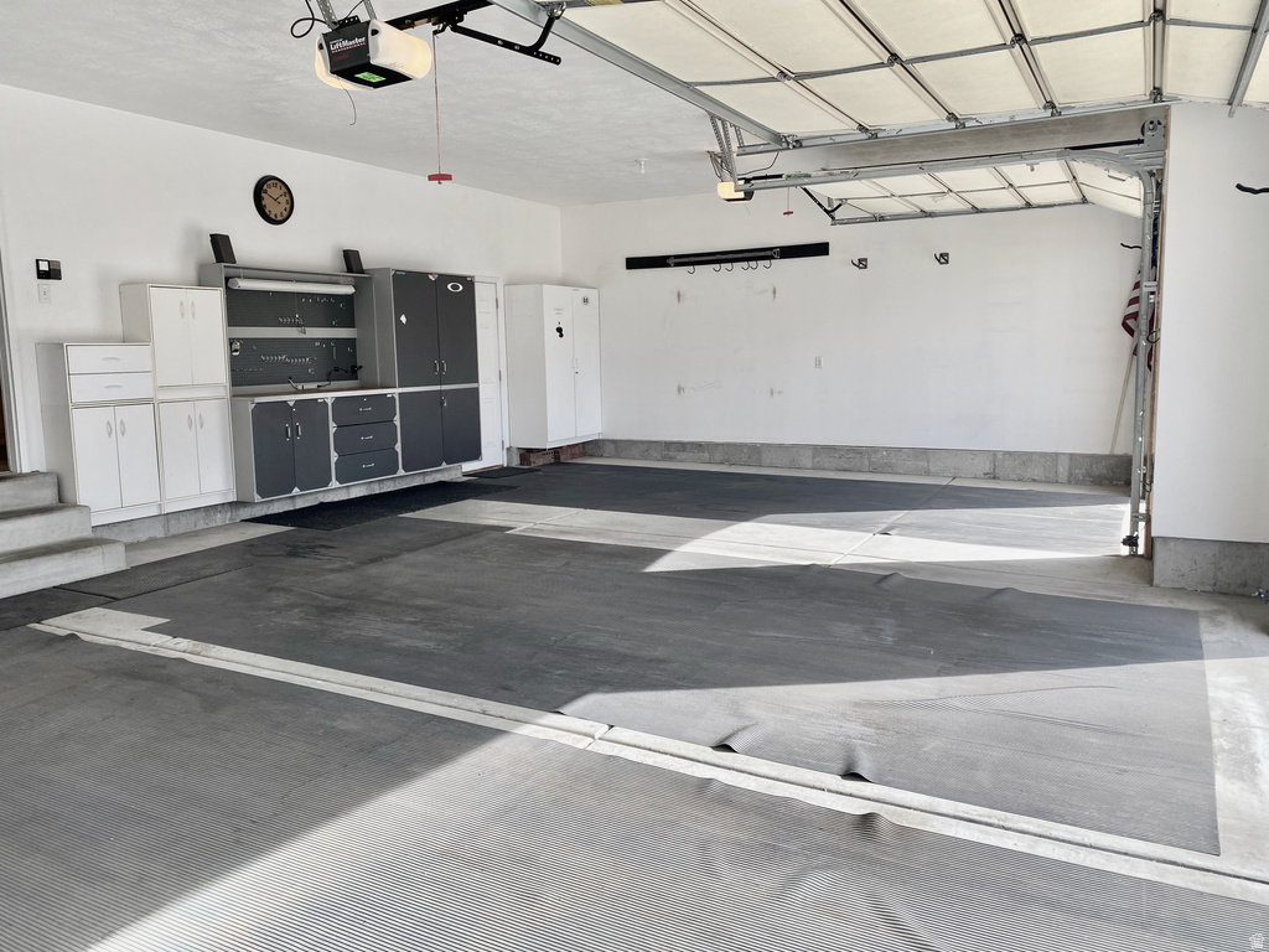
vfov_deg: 53.1
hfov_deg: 67.3
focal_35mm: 26
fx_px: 953
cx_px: 634
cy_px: 476
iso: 32
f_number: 1.8
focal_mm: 4.25
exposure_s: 1/616
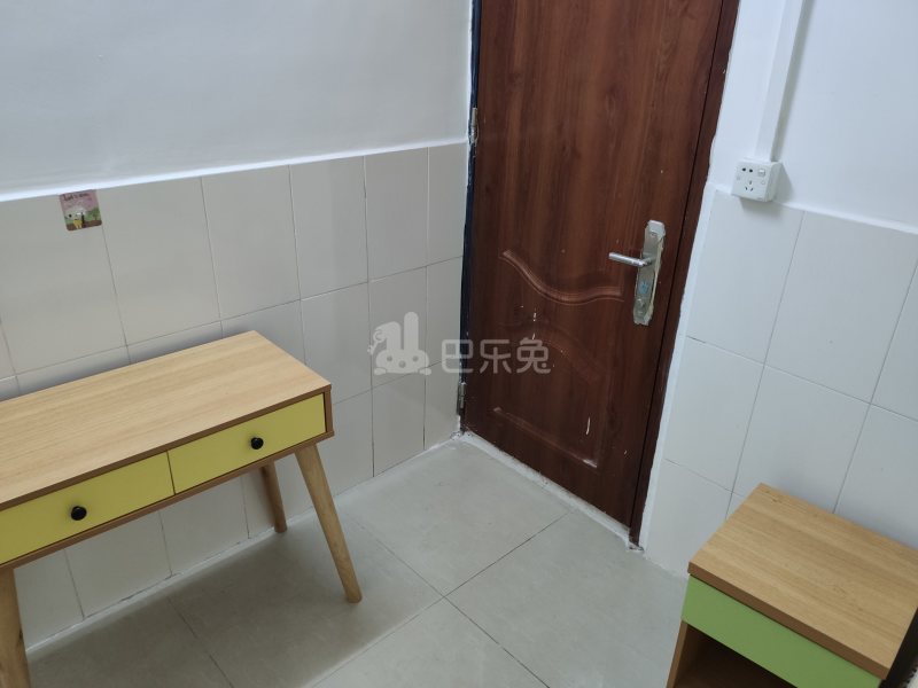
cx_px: 459
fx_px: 690
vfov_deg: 53.1
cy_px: 344
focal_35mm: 26
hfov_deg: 67.3
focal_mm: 4.75
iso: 1028
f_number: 1.75
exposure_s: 1/50
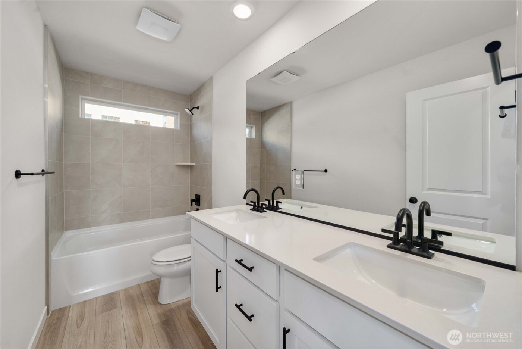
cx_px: 261
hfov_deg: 108.3
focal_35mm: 13
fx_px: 189
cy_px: 174
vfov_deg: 85.5
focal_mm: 13
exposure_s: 1/30
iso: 640
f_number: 7.1
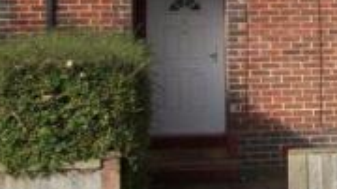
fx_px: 1072
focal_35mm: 120
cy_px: -33
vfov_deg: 9.9
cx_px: 426
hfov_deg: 16.9
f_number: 2.8
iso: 64
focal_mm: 5.7
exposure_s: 1/674
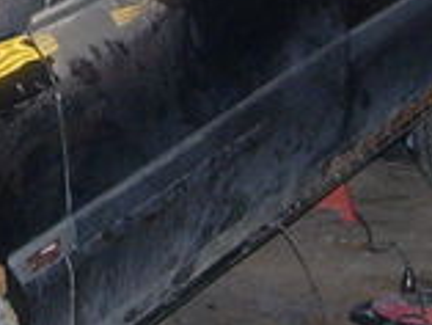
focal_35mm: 155
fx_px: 1936
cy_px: 66
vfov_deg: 9.6
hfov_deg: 12.4
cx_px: -118
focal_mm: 7.8
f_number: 2.8
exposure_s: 1/161
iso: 200
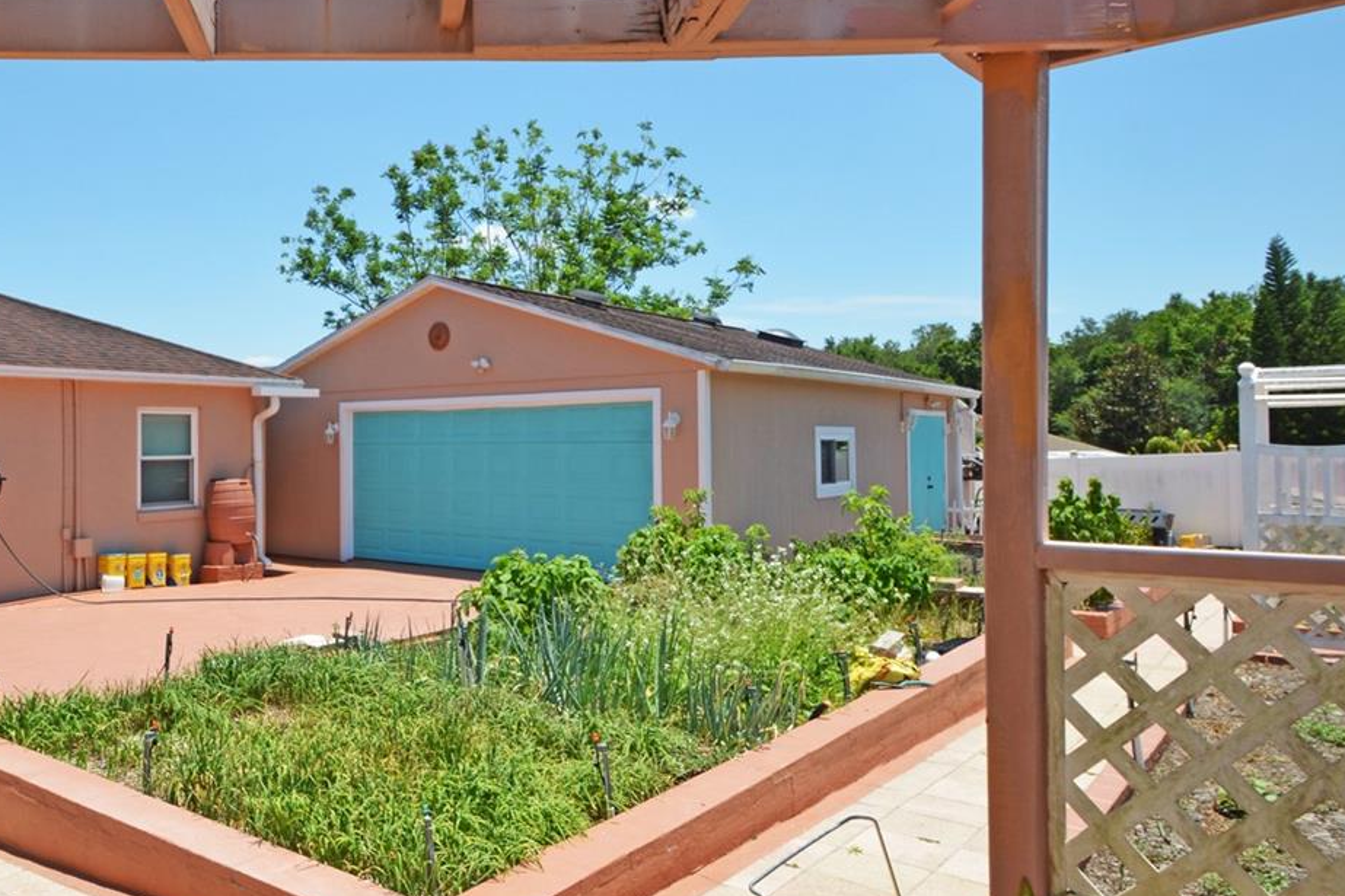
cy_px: 431
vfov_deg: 49.5
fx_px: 971
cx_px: 426
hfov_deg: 67.1
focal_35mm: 26
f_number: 13
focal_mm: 10
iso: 160
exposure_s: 1/125
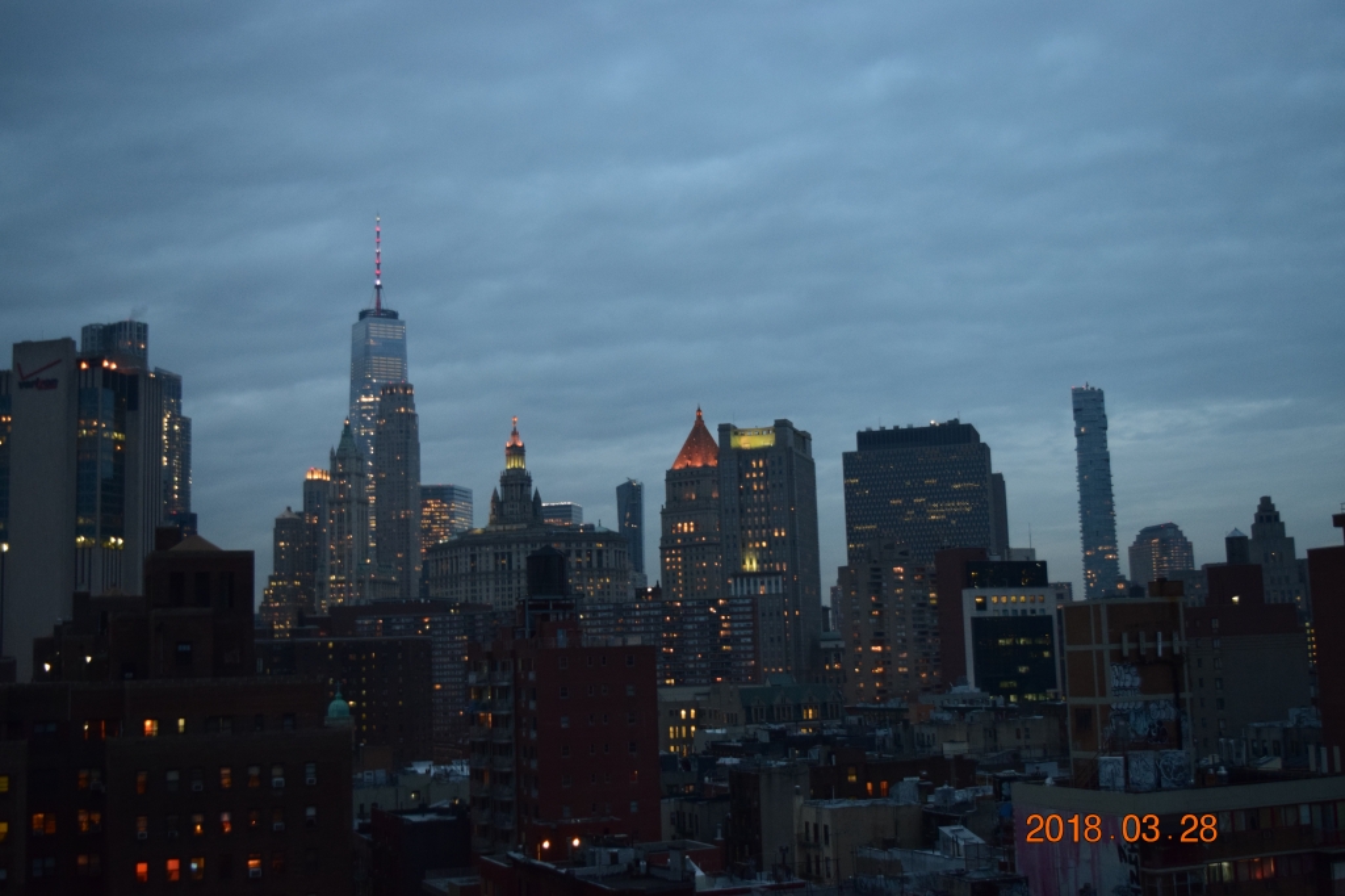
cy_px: 448
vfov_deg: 31.9
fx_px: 1569
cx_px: 672
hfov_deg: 46.4
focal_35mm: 42
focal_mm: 28
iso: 1600
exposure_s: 1/60
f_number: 4.2
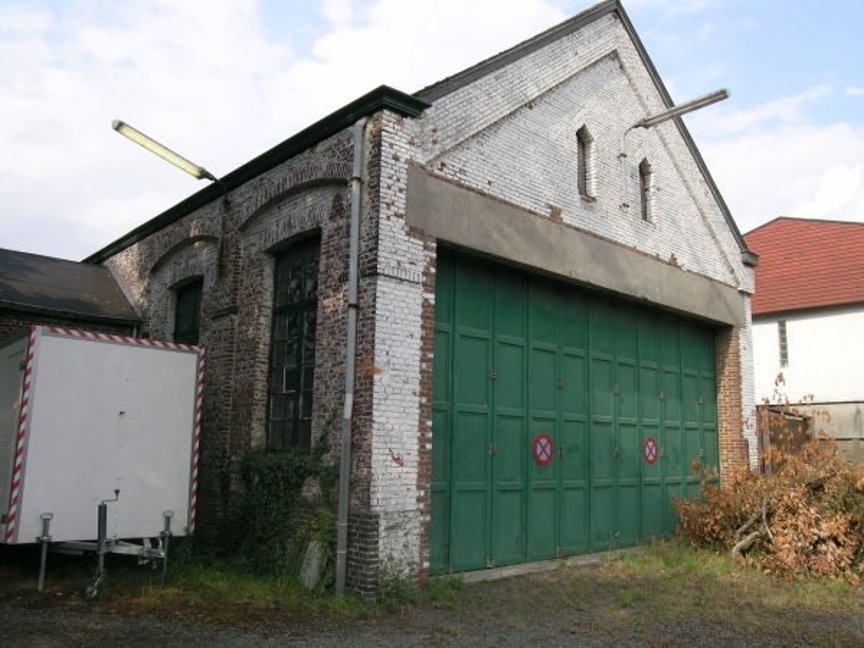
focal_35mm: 28
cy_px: 324
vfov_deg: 49.7
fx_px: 699
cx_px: 432
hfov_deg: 63.4
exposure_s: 1/186
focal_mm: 5.8
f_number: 5.6
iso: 50
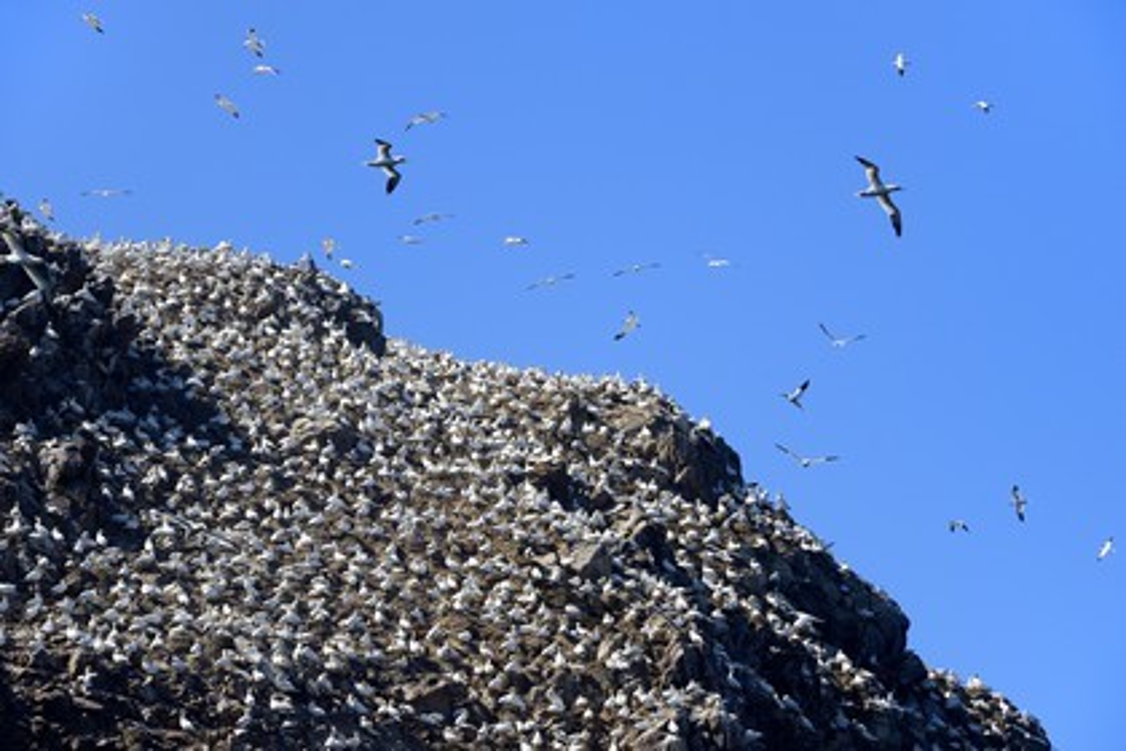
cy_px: 376
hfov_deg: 10.3
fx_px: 6255
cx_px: 563
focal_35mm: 200
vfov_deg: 6.9
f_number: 13
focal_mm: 200
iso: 400
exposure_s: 1/1000
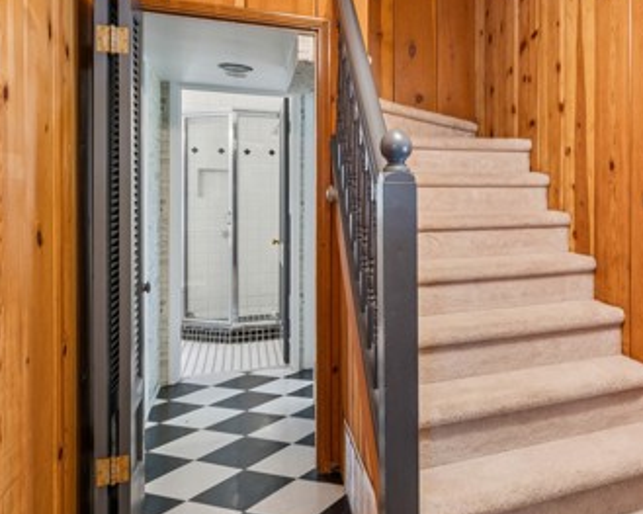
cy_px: 201
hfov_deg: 51.3
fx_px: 593
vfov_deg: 46.5
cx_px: 561
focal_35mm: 31
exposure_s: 4
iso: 100
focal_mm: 17.1
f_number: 13
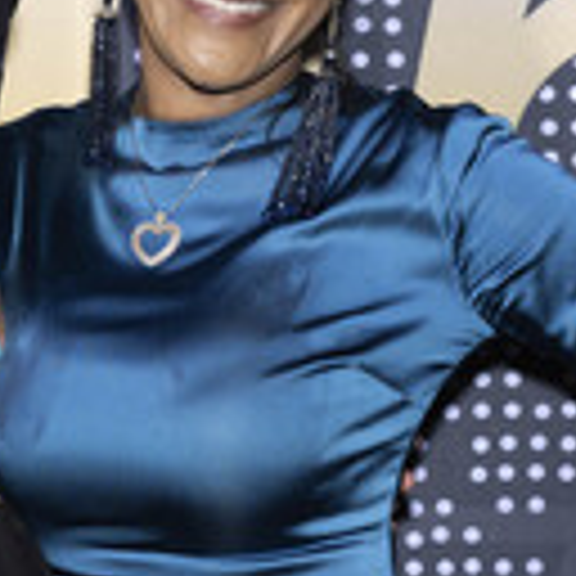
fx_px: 2598
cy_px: 225
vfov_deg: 12.6
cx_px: 155
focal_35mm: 138
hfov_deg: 12.6
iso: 800
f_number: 5.6
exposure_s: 1/200
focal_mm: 46
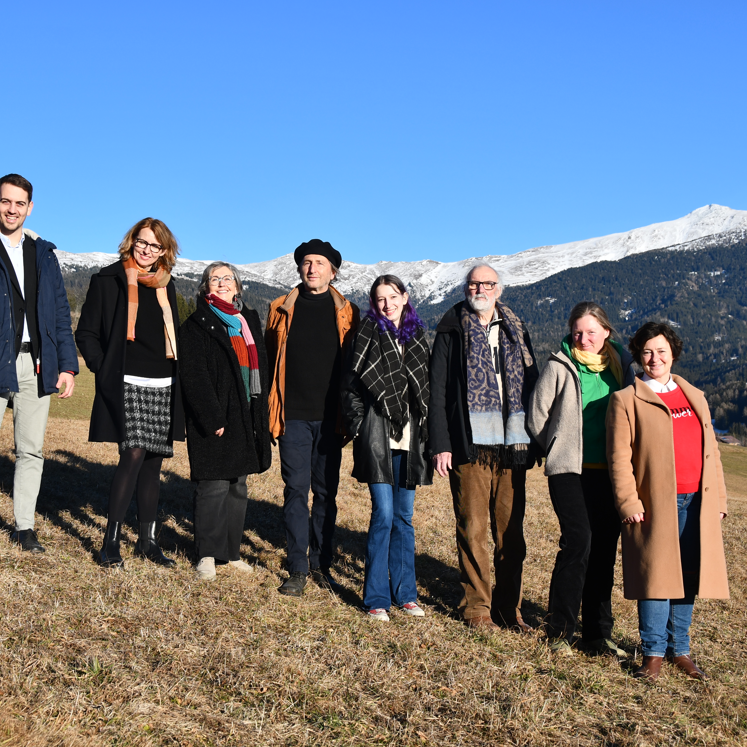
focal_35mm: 124
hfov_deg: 14.1
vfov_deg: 14.1
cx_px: 307
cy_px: 373
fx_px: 3027
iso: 100
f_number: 9
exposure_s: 1/320
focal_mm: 65
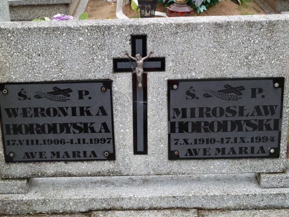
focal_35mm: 67
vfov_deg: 21.9
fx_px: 559
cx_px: 144
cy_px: 108
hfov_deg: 29.0
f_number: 4.1
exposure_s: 1/200
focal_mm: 11
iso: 80
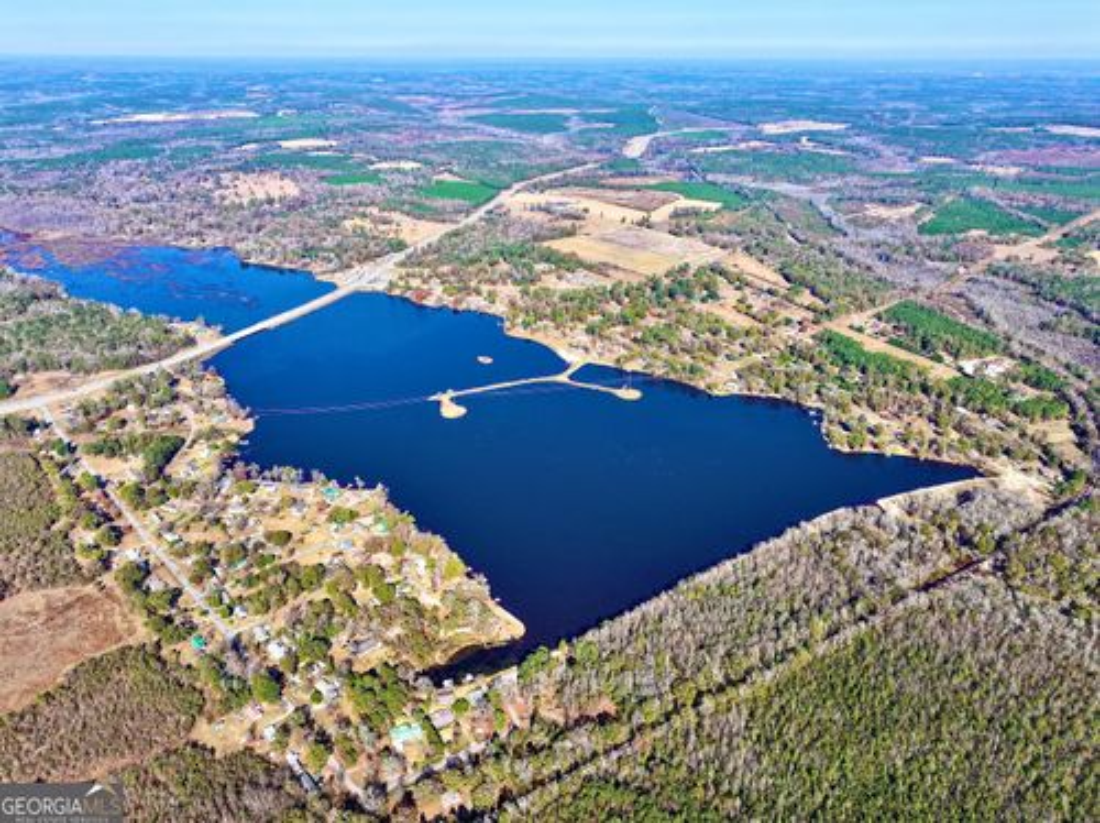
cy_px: 412
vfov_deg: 56.7
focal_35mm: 24
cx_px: 550
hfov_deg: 71.6
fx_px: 762
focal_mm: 12.29
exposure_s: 1/2000
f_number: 2.8
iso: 120
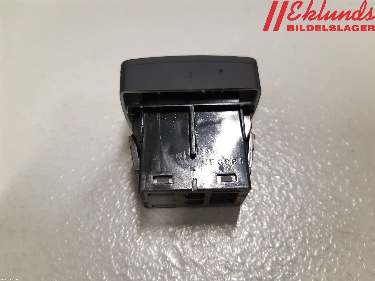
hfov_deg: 67.3
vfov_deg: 53.1
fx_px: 282
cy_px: 140
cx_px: 188
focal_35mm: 26
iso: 250
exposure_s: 1/50
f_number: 1.7
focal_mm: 3.93
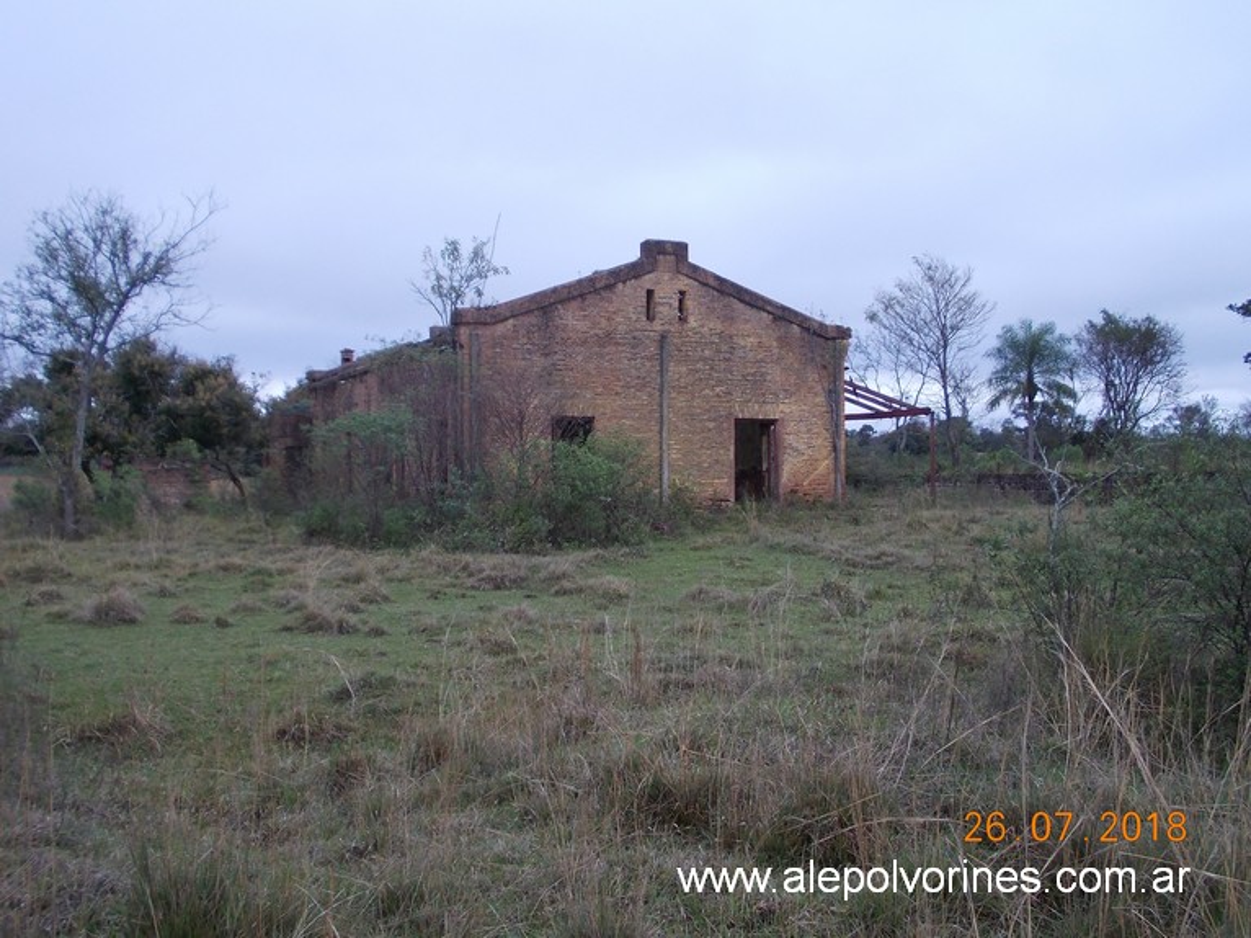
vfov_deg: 37.7
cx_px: 626
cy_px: 469
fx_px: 1373
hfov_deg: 49.0
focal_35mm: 38
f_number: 3.1
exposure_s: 1/400
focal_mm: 5.3
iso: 80
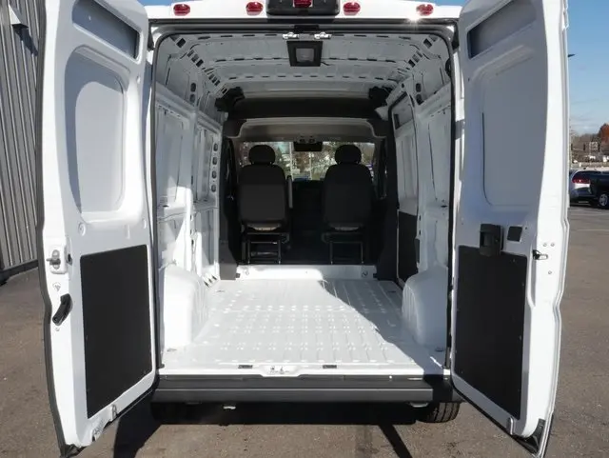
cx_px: 304
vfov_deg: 41.8
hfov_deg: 53.9
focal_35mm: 34
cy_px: 229
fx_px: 599
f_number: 20
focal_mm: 17
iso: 200
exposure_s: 1/100
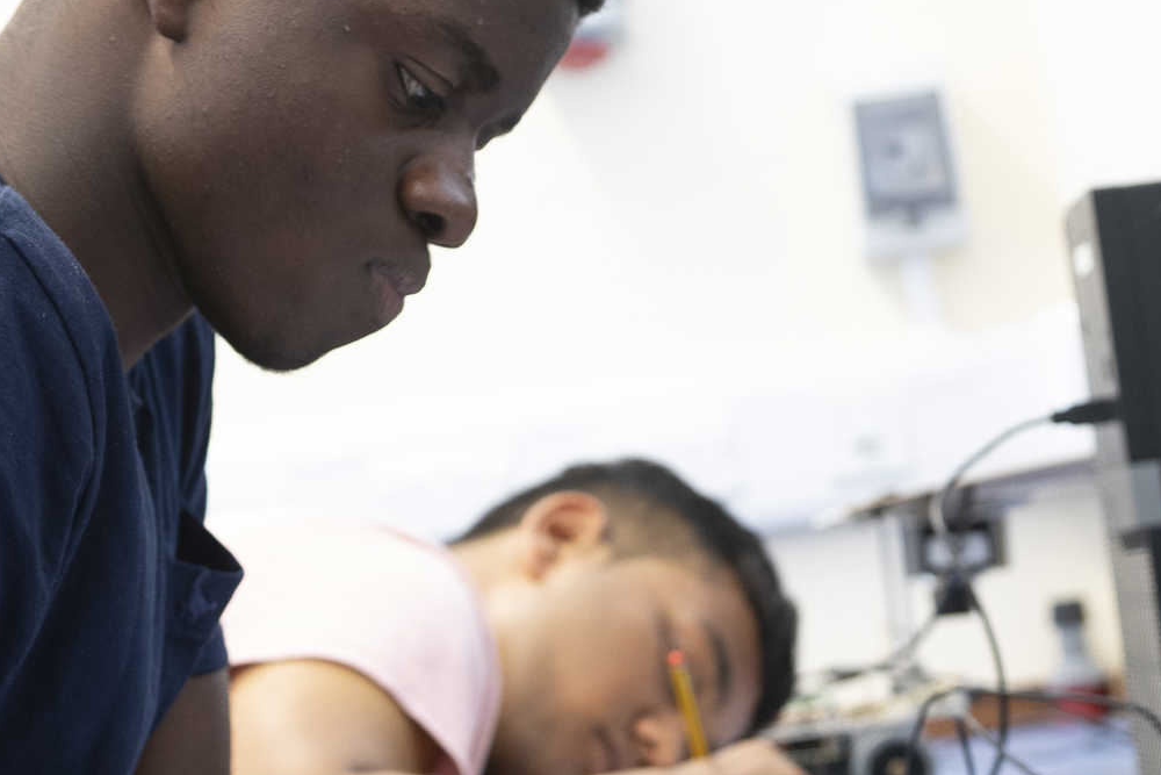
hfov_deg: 18.9
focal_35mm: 108
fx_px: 3483
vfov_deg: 12.7
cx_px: 527
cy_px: 452
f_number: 3.5
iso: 400
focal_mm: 30
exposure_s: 1/50
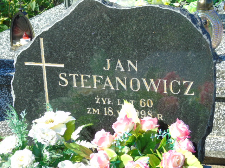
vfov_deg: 13.7
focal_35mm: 108
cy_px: 84
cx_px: 112
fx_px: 702
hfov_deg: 18.2
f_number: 4.4
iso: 80
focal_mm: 19
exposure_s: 1/200
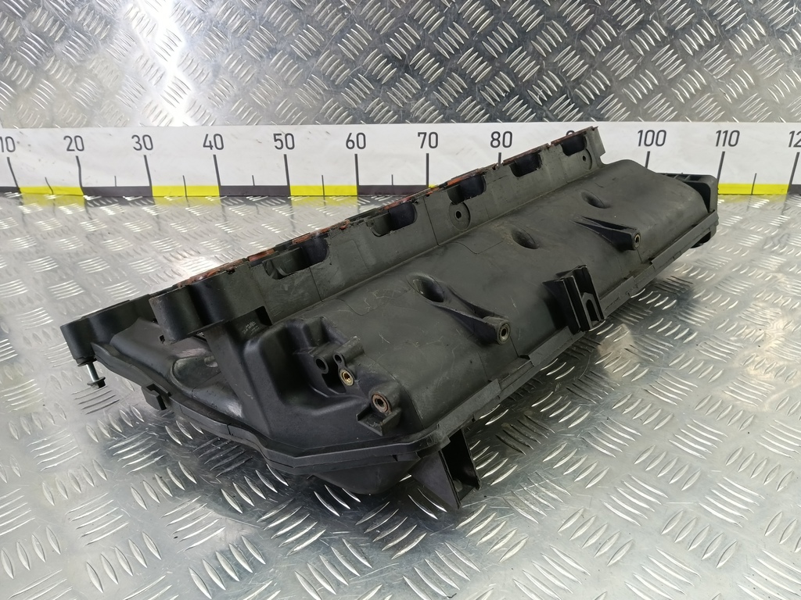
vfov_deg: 58.9
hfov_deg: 73.9
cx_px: 400
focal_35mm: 23
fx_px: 532
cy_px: 300
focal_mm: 4.11
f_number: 1.6
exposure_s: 1/50
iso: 214
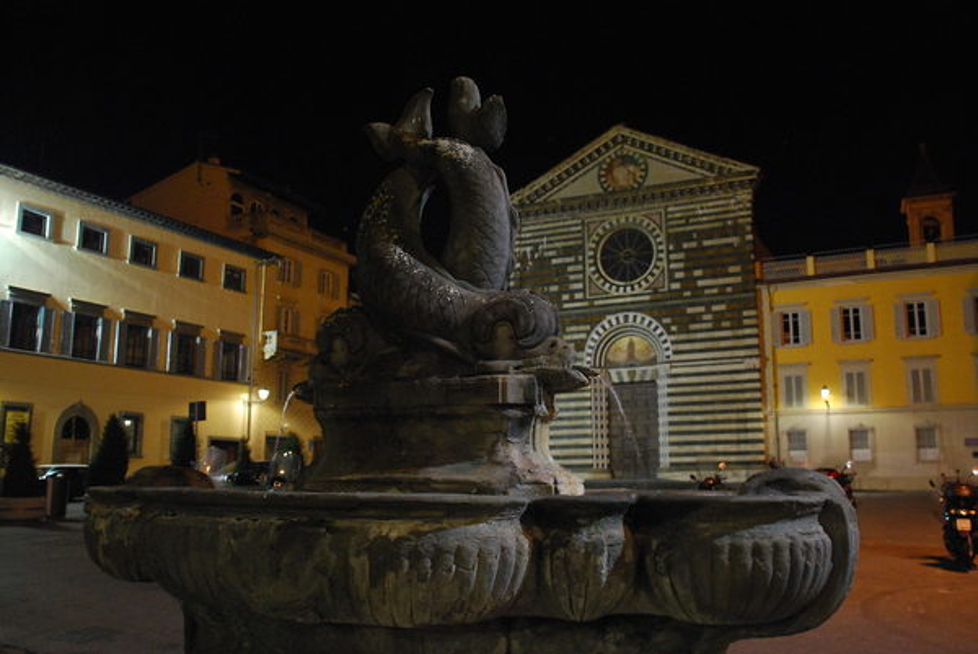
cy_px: 327
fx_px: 897
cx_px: 489
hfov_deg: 57.2
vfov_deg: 40.0
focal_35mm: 33
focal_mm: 22
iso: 1600
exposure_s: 1/15
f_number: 3.8
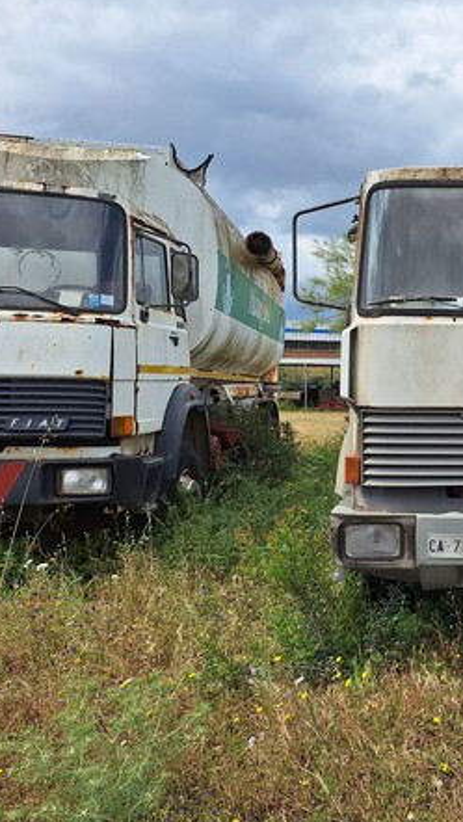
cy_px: 407
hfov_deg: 30.0
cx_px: 545
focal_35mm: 34
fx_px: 741
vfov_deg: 58.0
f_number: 1.8
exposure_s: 1/3731
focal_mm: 5.54
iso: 40
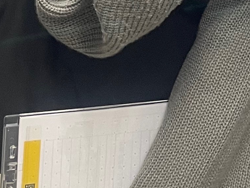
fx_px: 997
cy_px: -260
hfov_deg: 14.1
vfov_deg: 9.6
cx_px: 234
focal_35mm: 138
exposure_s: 1/50
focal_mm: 4.2
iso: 80
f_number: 1.6
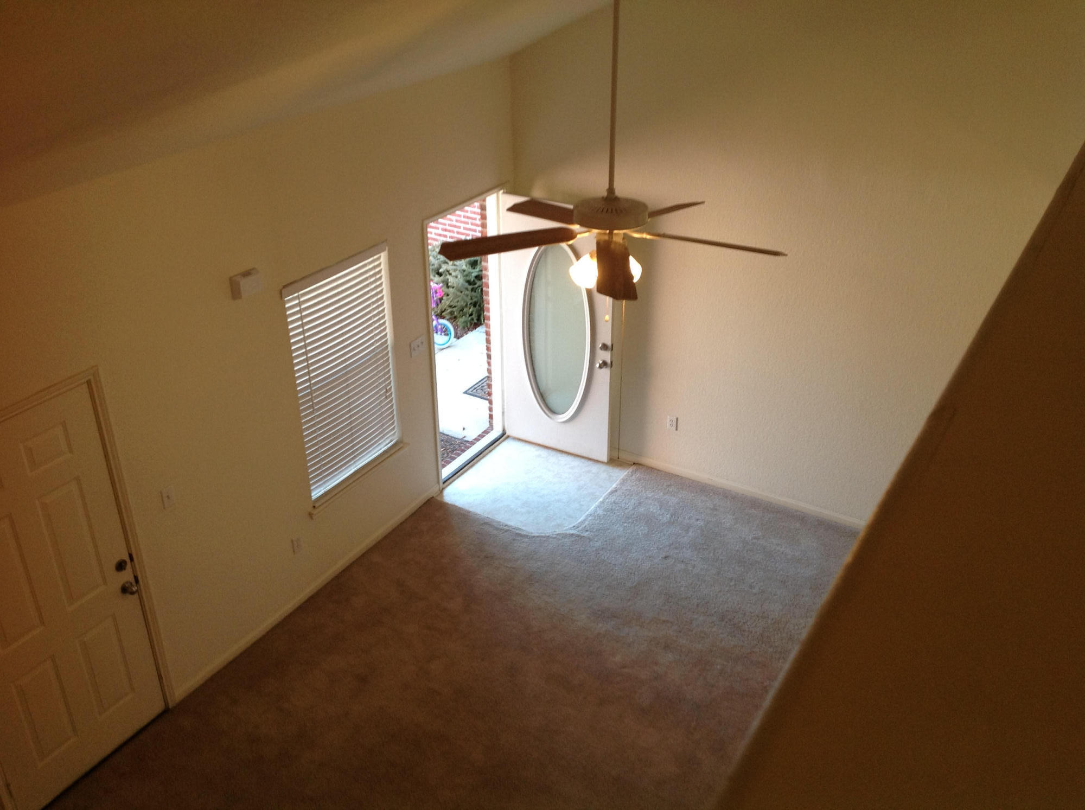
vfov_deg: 40.6
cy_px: 405
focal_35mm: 35
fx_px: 1095
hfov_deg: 52.7
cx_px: 542
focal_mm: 4.28
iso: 64
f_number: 2.4
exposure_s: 1/33
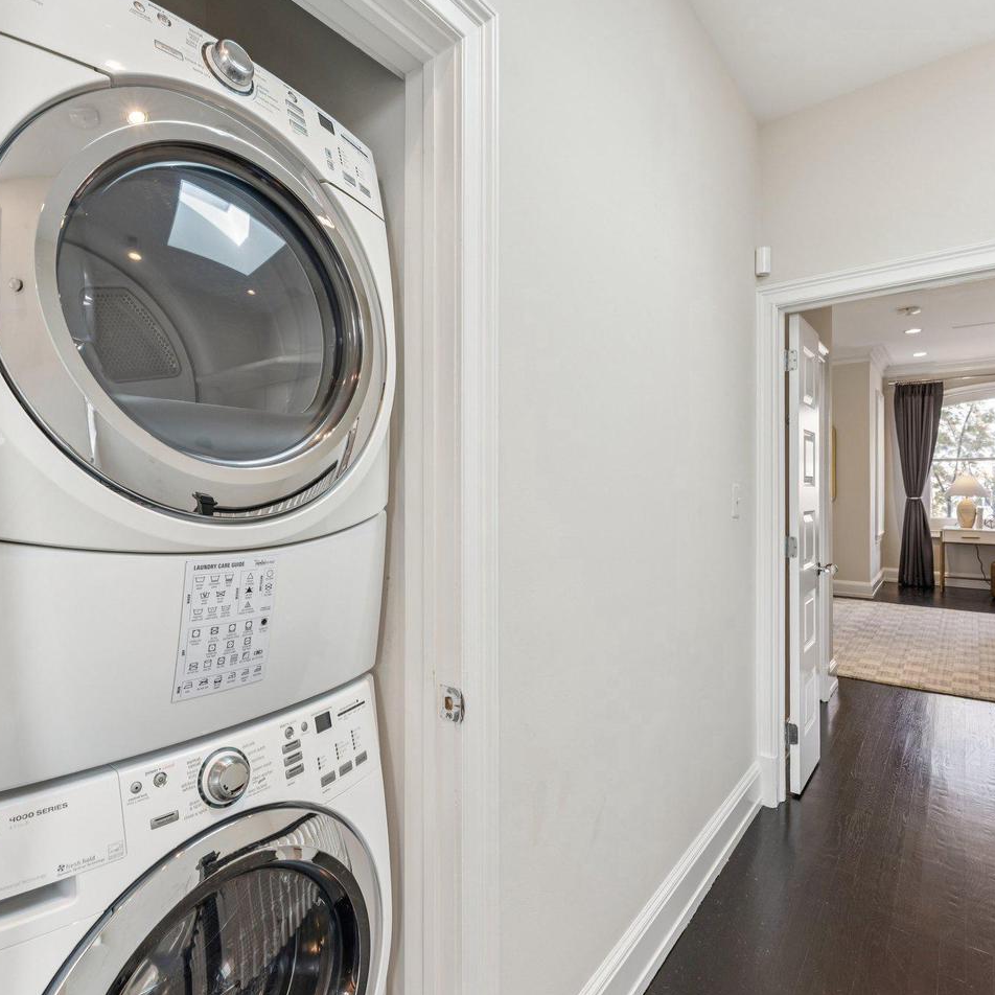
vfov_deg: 78.4
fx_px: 610
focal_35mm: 19
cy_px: 496
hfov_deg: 78.2
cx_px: 454
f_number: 8
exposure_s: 1/20
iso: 200
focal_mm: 14.6
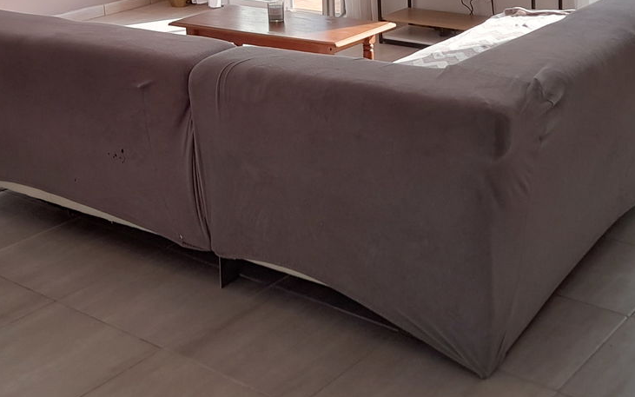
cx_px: 228
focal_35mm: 58
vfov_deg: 21.1
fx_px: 1004
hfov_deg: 34.9
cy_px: -52
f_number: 2
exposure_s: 1/120
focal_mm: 4.6
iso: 20
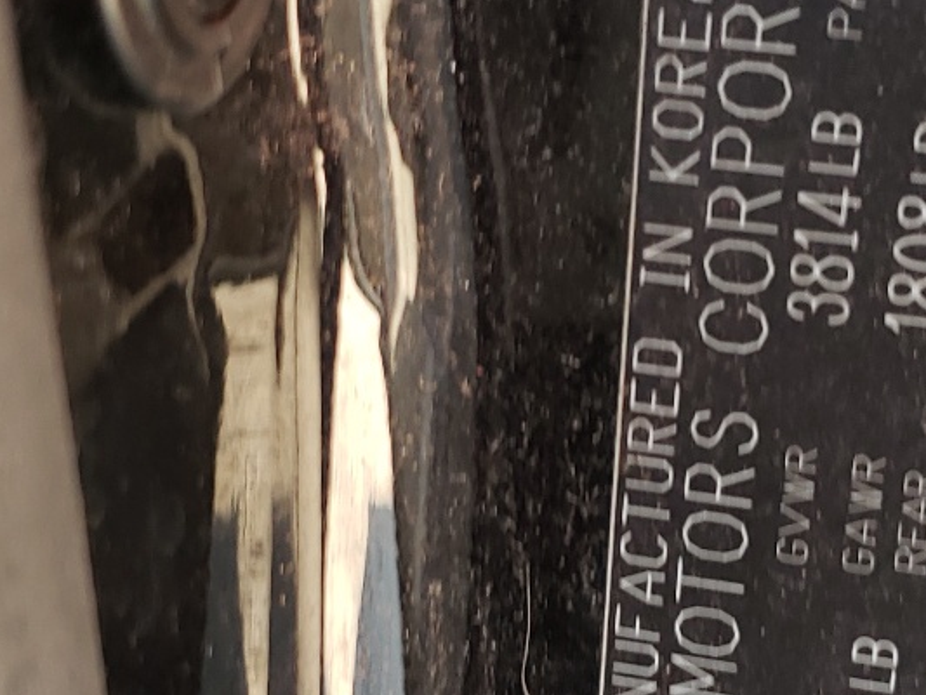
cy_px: 563
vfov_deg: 18.7
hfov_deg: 24.9
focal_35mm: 78
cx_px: 577
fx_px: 2087
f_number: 1.5
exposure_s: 1/60.2
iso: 59
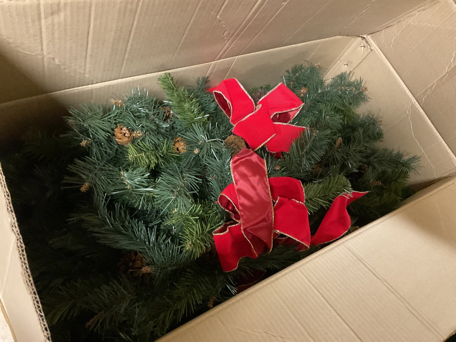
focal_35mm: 29
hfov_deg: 61.7
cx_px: 228
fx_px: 382
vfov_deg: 48.2
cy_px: 171
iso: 500
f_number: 1.8
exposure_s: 1/24
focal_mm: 3
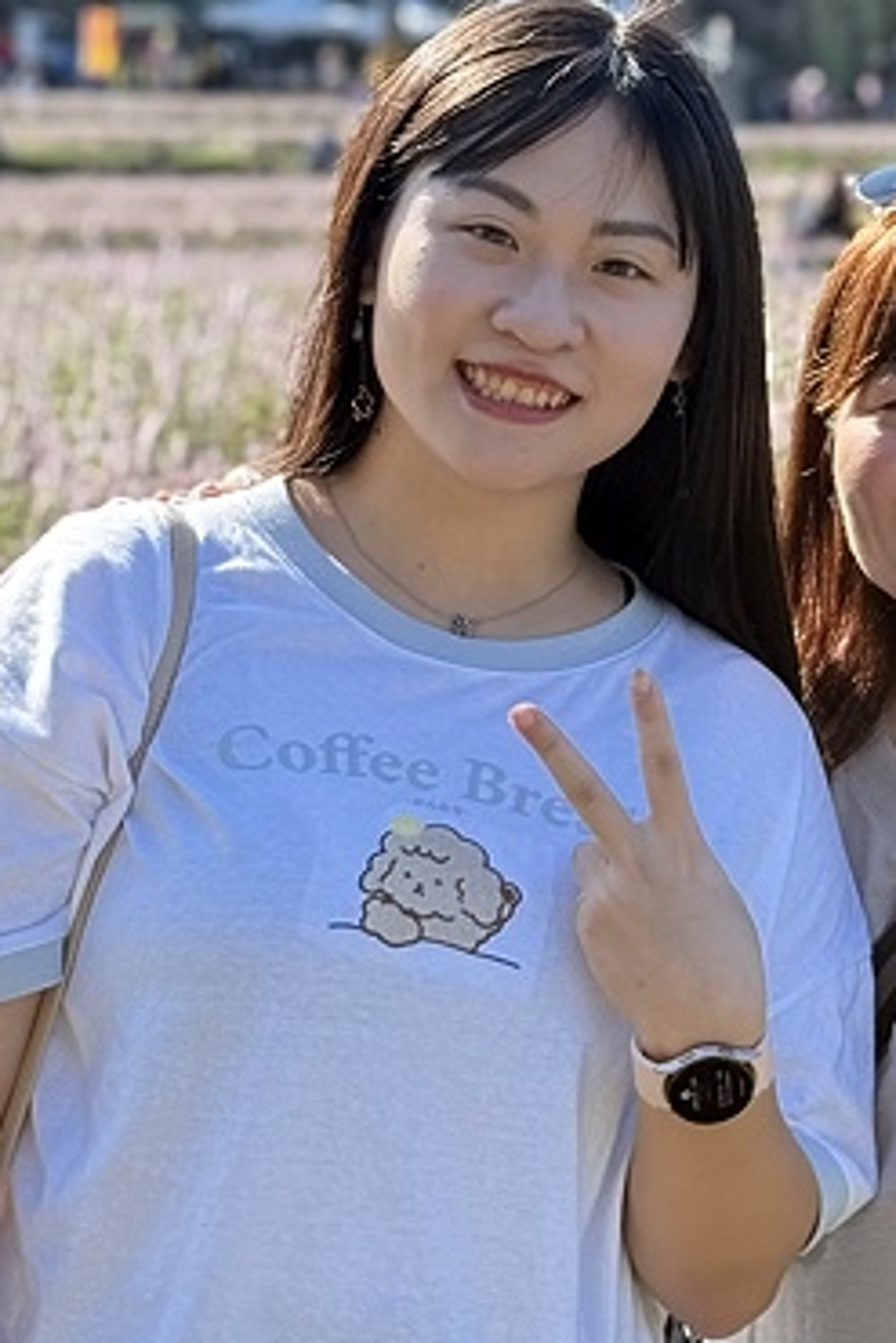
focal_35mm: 115
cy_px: 477
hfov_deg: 11.8
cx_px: 798
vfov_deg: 17.8
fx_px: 4289
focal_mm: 6.76
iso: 100
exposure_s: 1/1167
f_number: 1.78
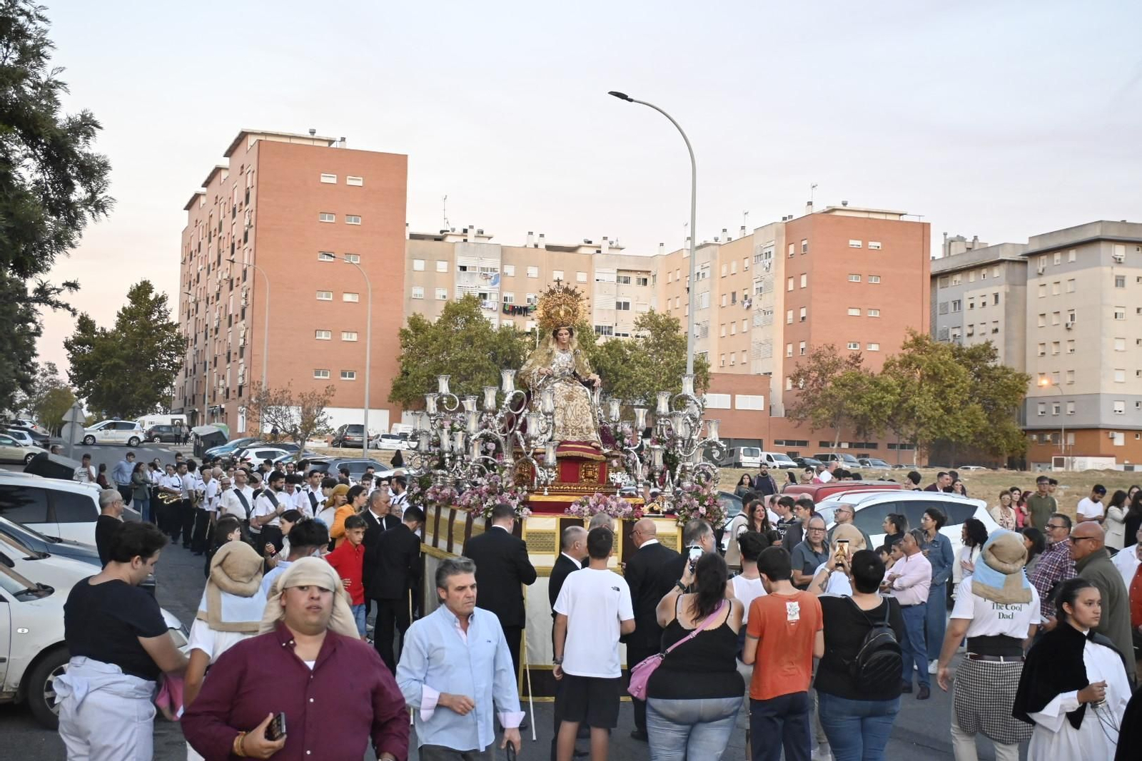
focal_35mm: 45
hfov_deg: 43.6
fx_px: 1428
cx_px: 571
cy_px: 380
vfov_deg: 29.9
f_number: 5
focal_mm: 30
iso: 2500
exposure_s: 1/250
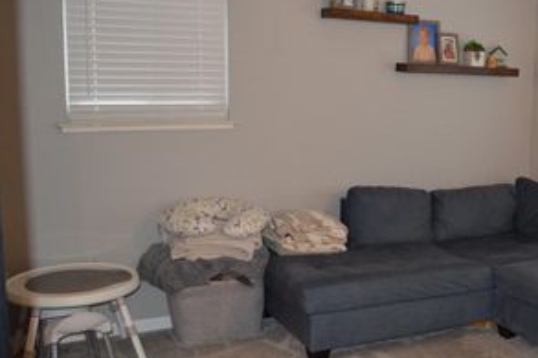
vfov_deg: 29.2
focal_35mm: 46
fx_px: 687
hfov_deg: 40.4
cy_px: 191
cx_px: 457
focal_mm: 18
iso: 640
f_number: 3.5
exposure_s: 1/60
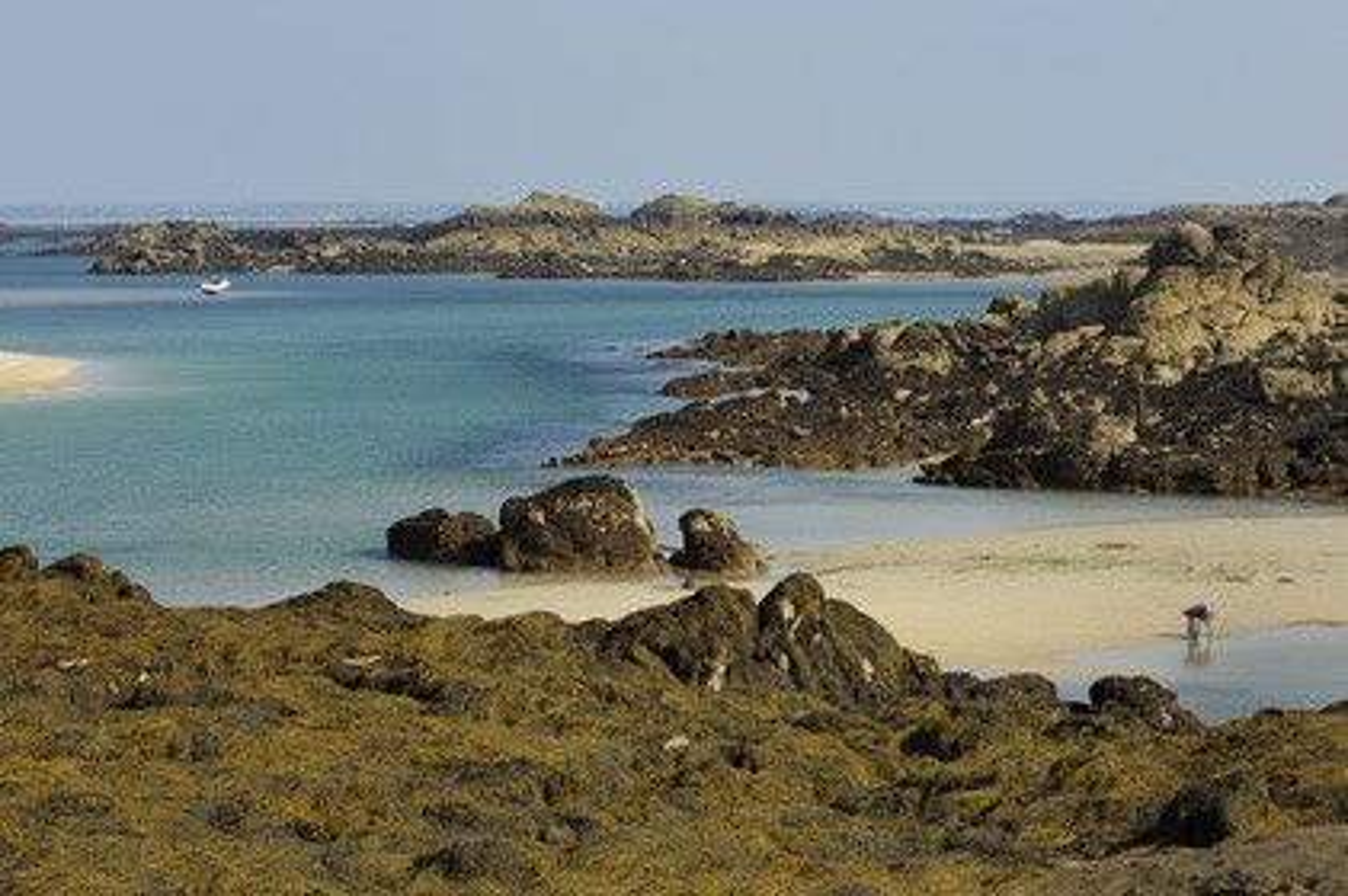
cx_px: 674
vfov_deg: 13.0
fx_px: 3928
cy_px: 448
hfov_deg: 19.5
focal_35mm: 105
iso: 100
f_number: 5.3
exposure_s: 1/400
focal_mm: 70
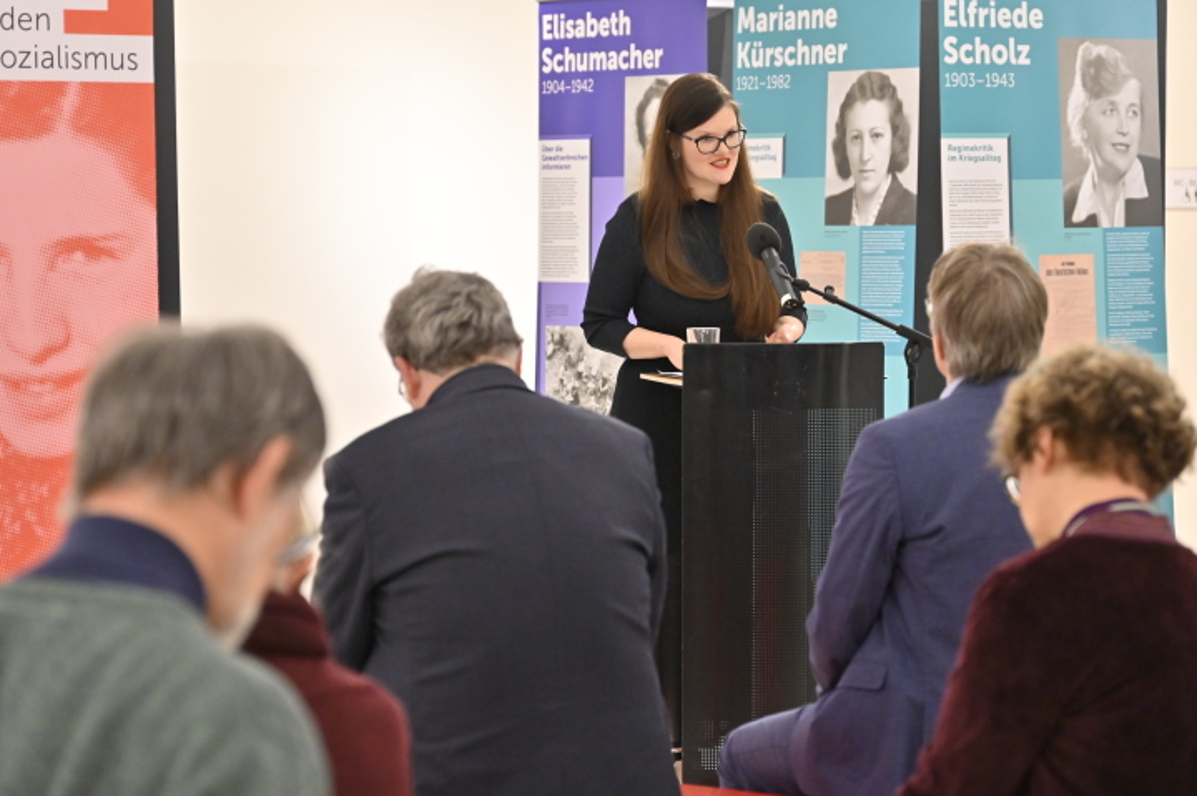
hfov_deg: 15.2
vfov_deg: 10.1
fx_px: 4486
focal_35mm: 135
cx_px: 598
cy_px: 398
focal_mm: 135
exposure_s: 1/80
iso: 3200
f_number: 6.3
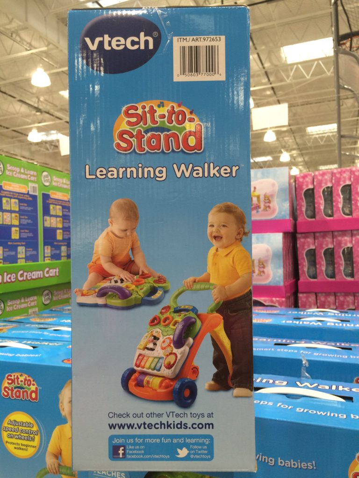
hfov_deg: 48.2
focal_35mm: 29
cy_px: 239
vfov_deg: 61.7
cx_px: 180
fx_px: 401
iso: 100
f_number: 2.2
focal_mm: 4.15
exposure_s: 1/30
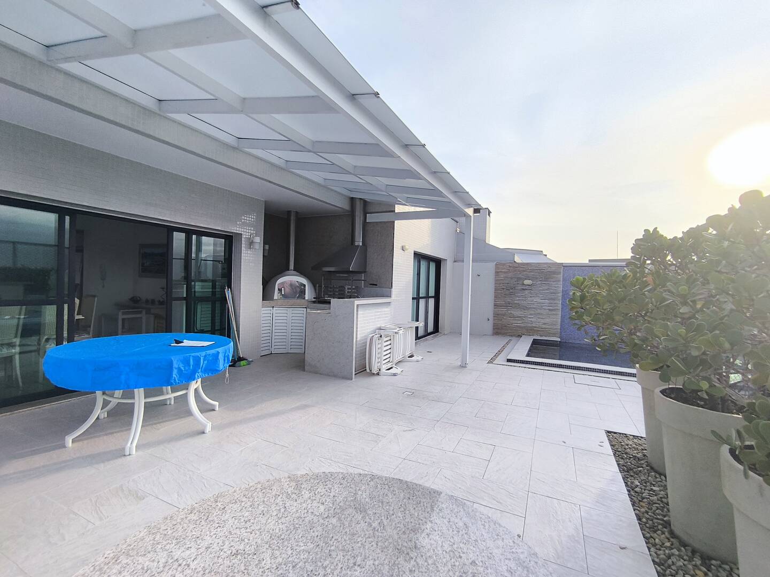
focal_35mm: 16
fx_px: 356
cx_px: 385
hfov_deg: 94.5
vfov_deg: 78.1
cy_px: 288
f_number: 2.2
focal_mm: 1.65
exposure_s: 1/687
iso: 50
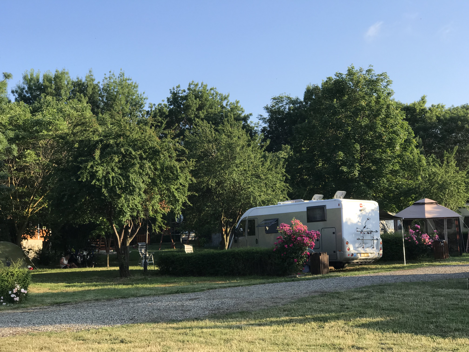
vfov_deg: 25.7
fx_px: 772
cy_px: 176
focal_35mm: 57
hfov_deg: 33.8
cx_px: 234
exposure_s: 1/290
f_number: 2.8
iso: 20
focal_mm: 6.6
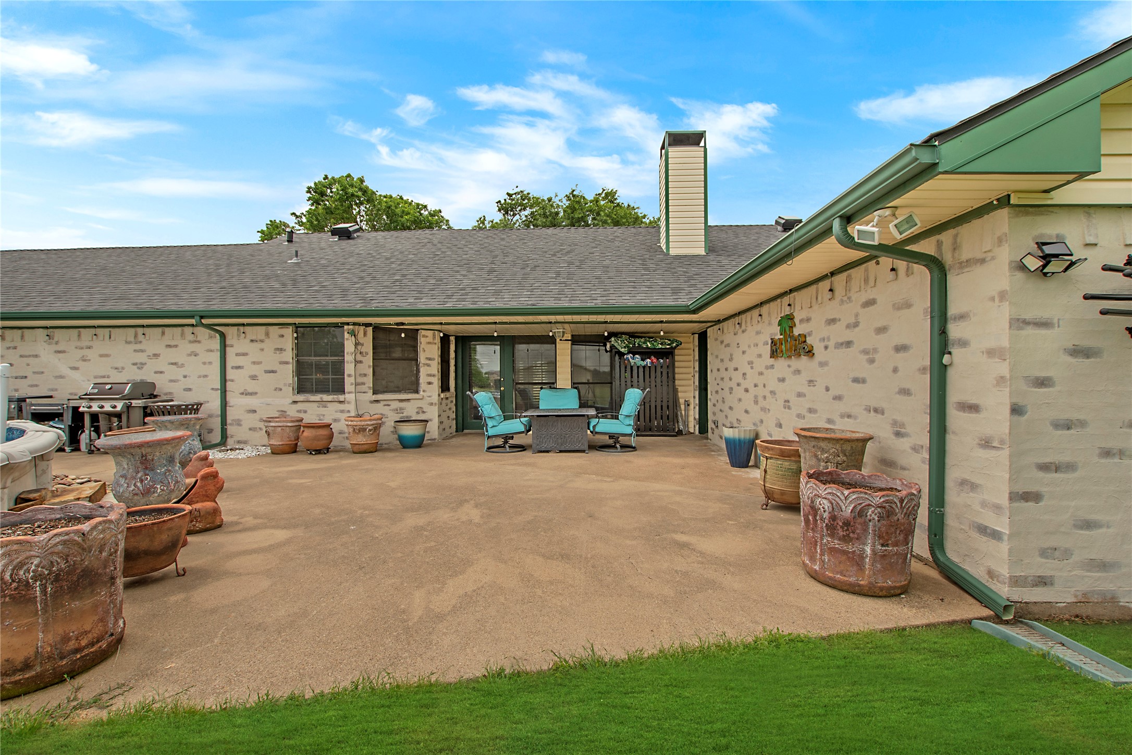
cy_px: 378
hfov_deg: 100.4
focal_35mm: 15
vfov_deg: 77.3
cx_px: 566
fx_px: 472
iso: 100
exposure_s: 1/250
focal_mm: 10
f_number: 8
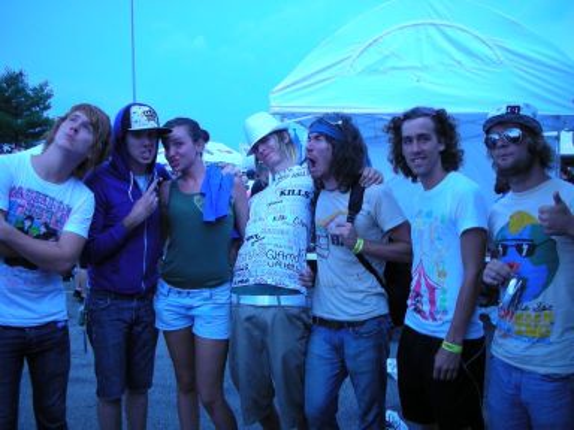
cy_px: 215
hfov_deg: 52.6
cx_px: 287
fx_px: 580
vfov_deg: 40.7
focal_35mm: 35
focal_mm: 5.8
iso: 50
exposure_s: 1/78.5
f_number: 2.8
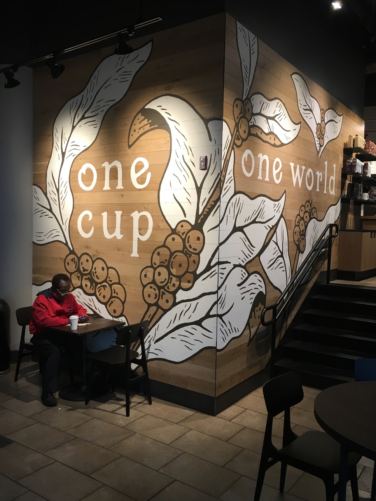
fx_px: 434
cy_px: 246
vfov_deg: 60.0
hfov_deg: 46.8
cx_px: 192
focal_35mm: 30
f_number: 2.2
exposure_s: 1/30
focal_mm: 4.15
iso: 40
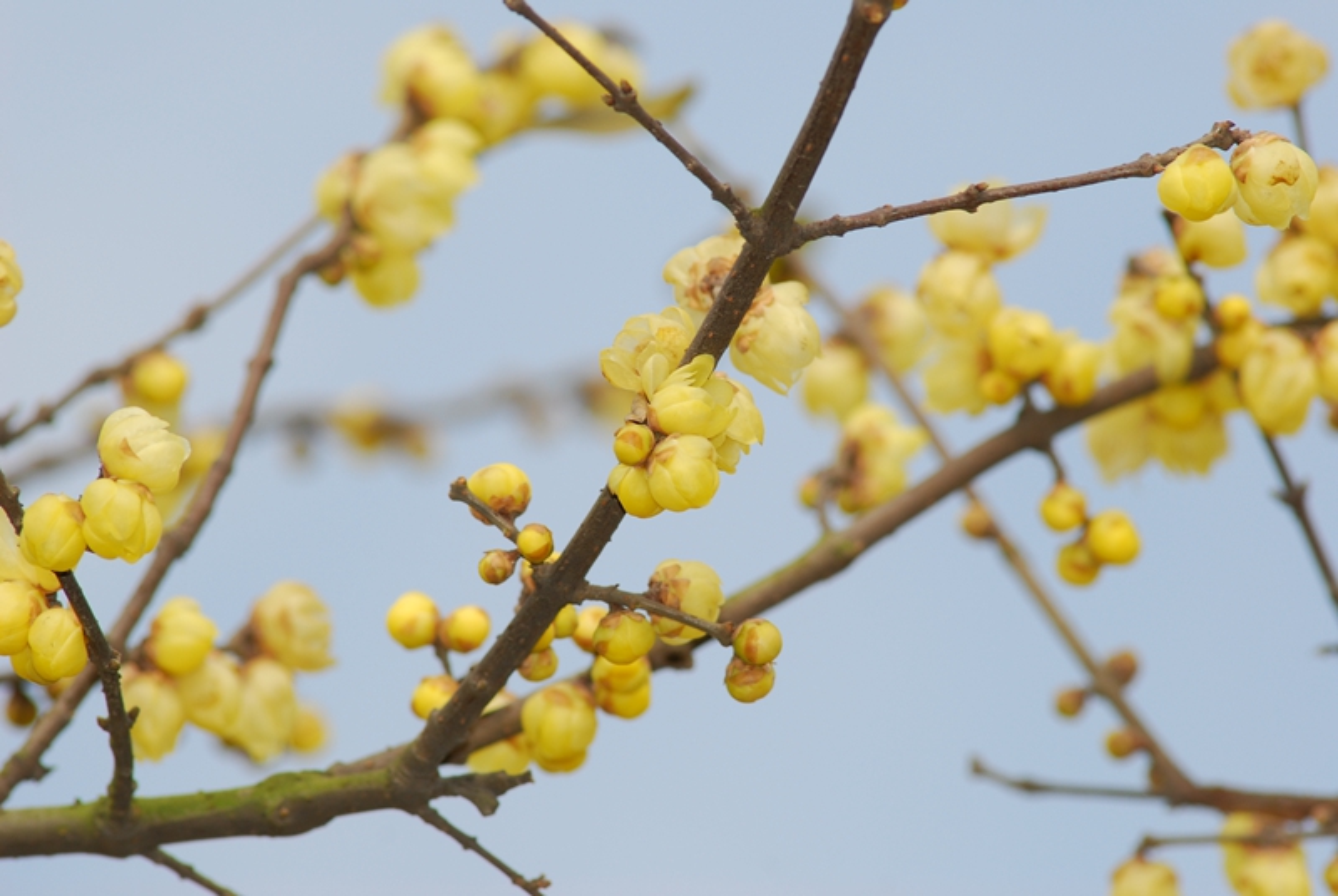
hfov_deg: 7.6
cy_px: 448
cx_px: 669
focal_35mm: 270
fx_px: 10050
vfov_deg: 5.1
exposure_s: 1/200
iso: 100
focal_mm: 180
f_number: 8
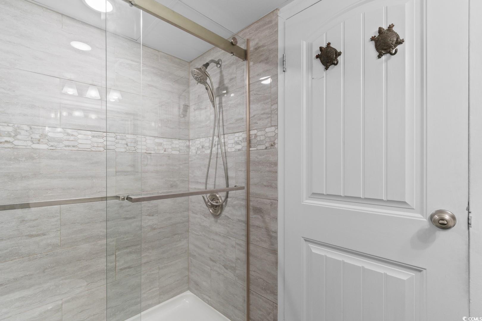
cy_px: 160
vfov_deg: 77.3
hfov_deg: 100.4
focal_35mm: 15
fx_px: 201
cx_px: 241
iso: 100
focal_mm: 10
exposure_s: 1/4
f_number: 4.5
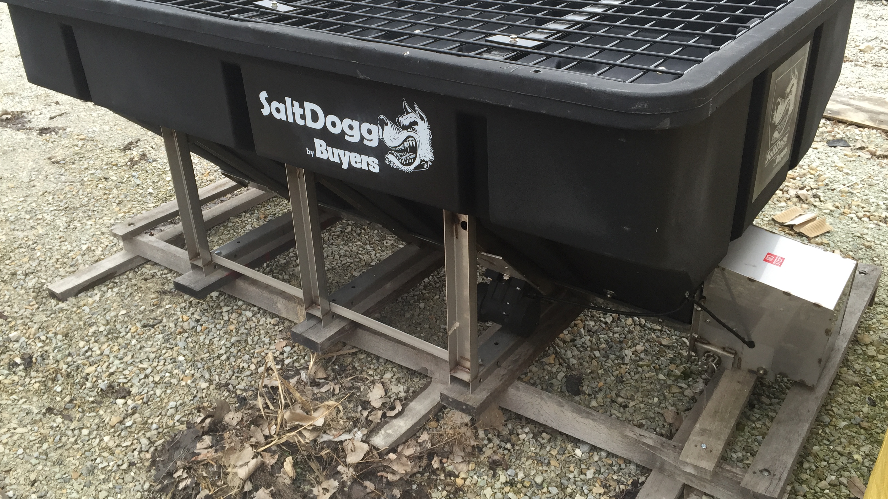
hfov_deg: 61.0
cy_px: 233
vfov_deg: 36.7
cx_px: 448
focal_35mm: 32
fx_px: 753
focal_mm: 4.15
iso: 50
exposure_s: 1/120
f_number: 2.2
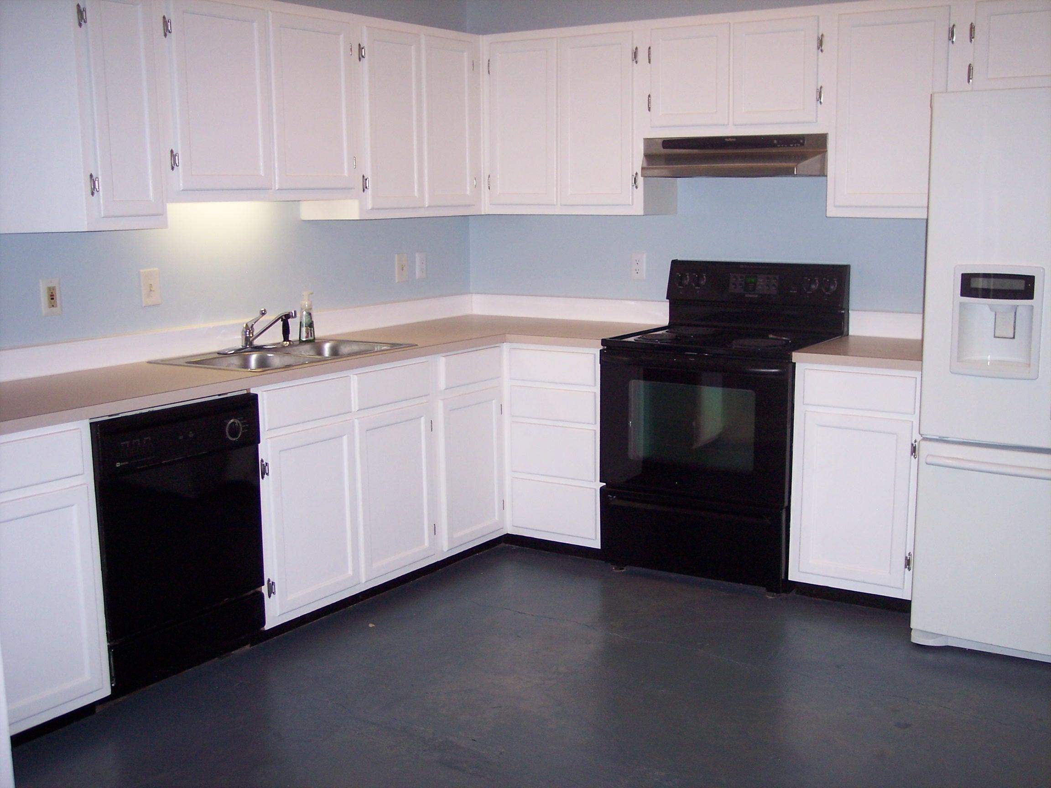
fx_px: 1184
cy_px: 394
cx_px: 526
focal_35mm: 39
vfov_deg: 36.8
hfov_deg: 47.9
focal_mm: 8
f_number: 2.8
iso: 140
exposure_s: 1/60
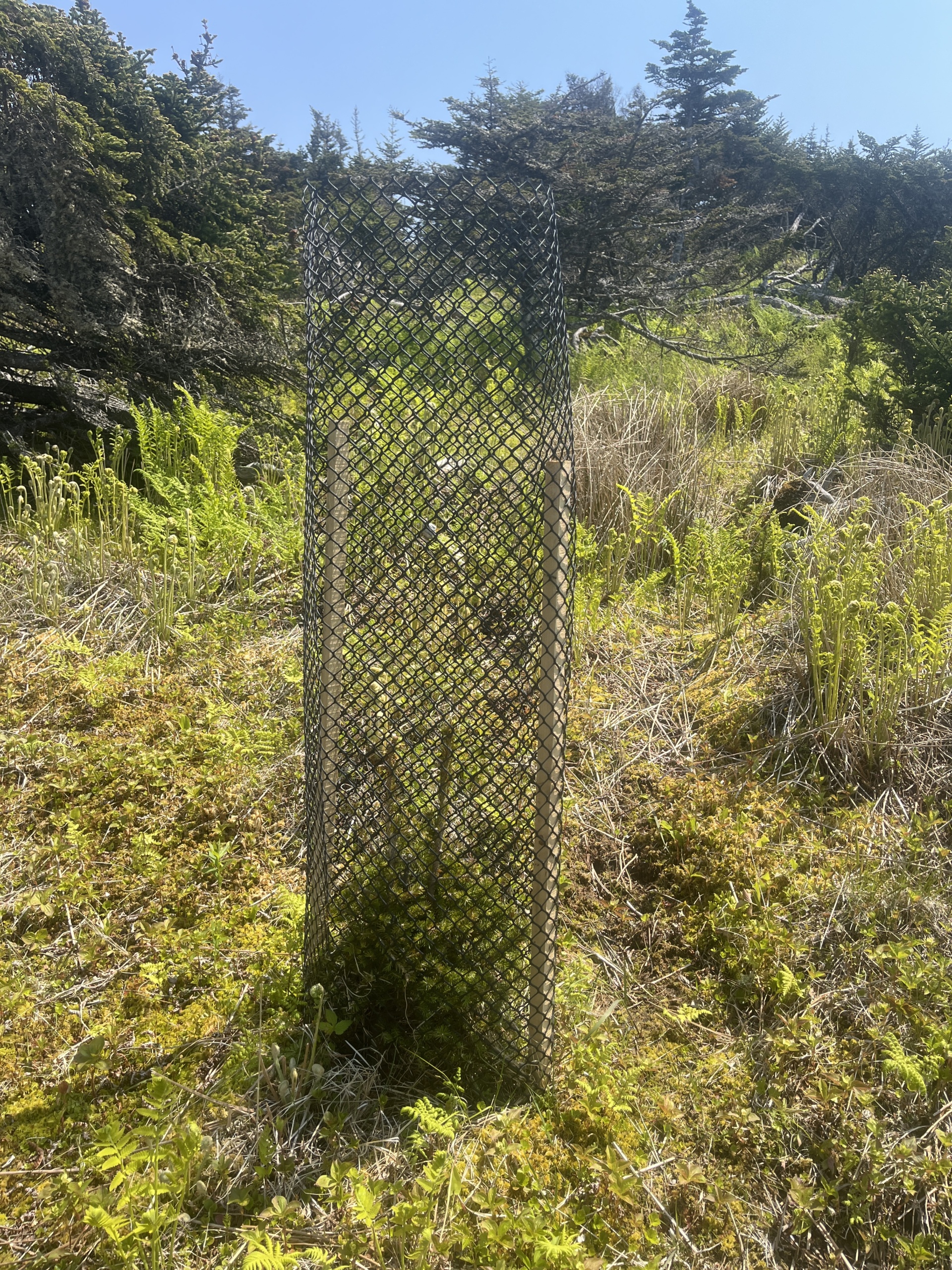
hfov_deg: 53.1
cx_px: 476
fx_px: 953
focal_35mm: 26
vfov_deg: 67.3
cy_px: 635
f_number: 1.6
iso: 50
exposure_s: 1/1890
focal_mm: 5.1
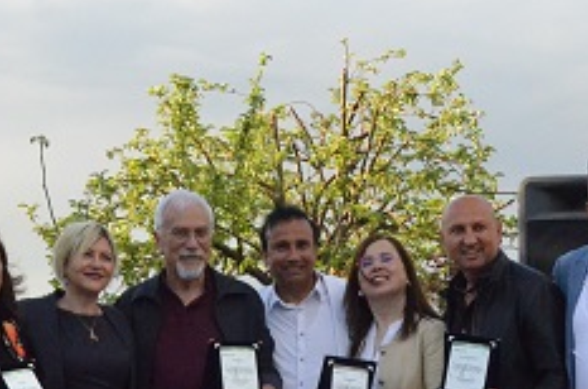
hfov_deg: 20.6
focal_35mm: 99
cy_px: 244
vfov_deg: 13.7
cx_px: 204
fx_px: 1613
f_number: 9
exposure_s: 1/2500
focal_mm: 22
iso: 5000
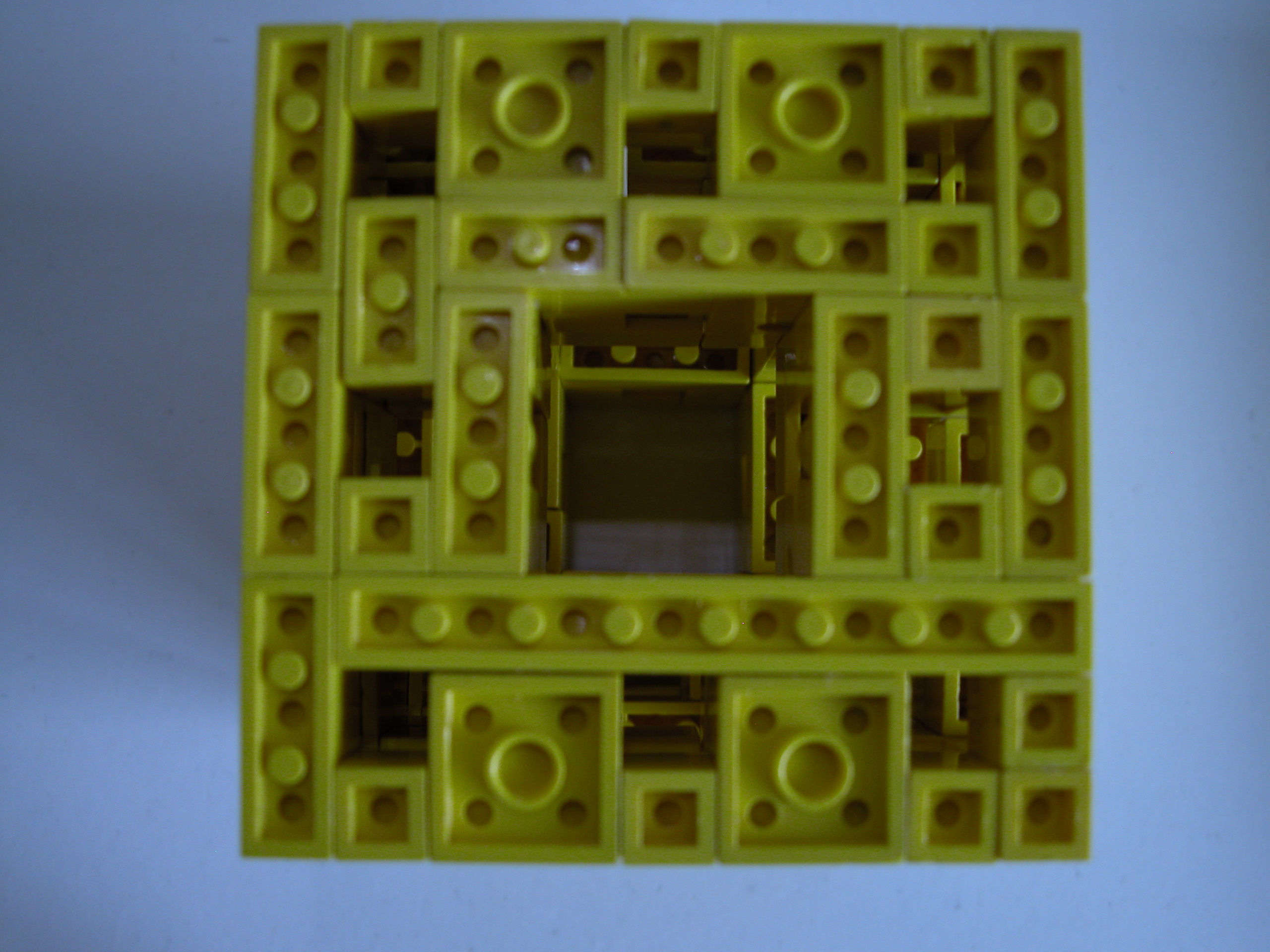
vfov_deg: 37.7
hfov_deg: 49.0
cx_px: 635
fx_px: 1394
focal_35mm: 38
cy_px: 476
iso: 100
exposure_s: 1/30
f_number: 2.9
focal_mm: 10
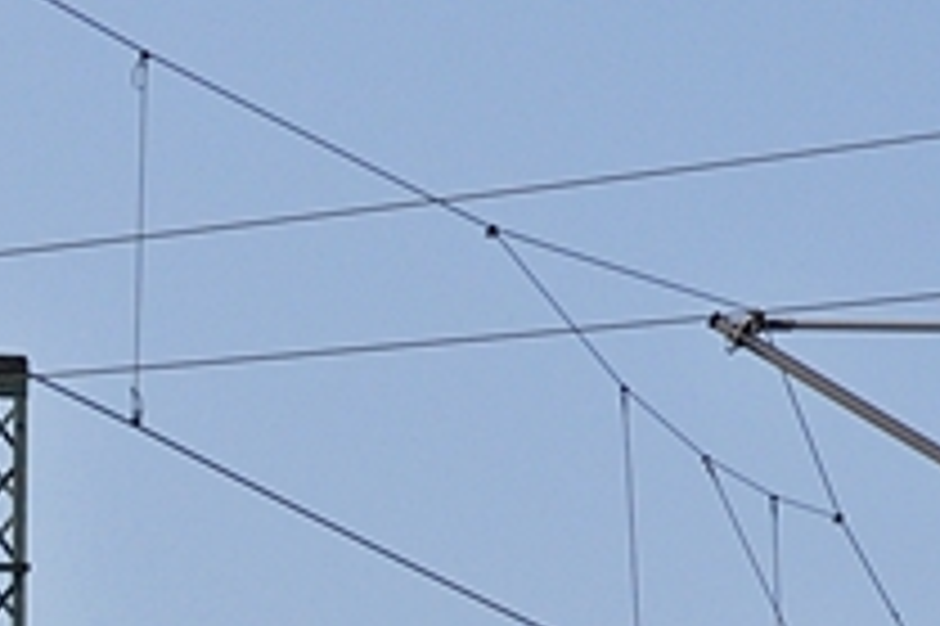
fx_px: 18249
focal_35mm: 699
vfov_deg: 2.0
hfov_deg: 2.9
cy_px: 1356
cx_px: -927
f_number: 11
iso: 200
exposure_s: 1/400
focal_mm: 95
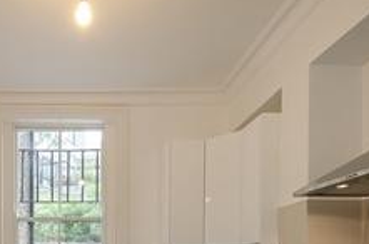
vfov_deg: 33.9
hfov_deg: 53.0
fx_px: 348
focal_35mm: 34
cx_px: 85
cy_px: 265
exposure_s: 1/3
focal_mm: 10
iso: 100
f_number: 9
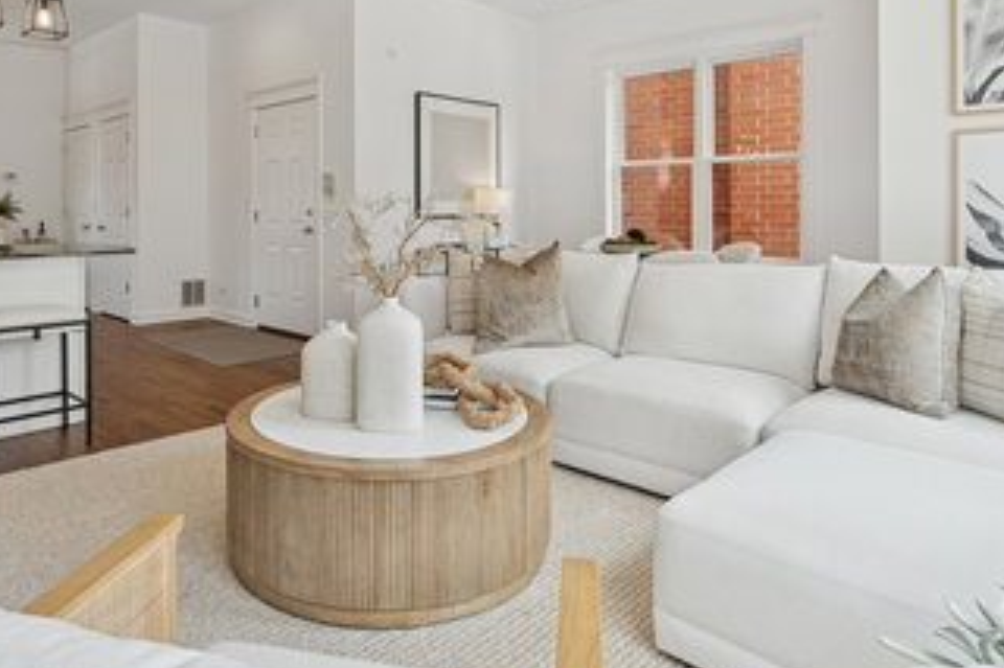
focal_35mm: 24
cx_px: 411
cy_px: 213
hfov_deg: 73.1
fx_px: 669
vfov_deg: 51.9
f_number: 8
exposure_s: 1/80
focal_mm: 16
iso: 320
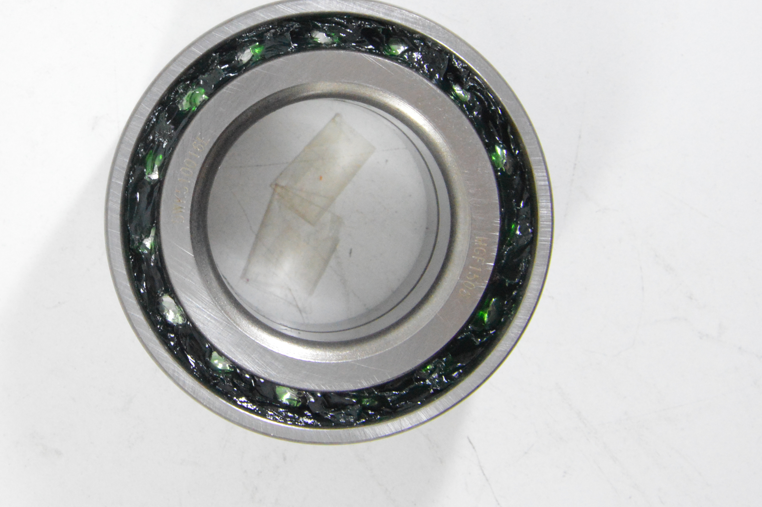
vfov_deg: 13.4
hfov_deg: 19.9
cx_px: 182
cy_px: 152
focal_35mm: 102
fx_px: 2157
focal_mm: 34
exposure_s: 1/100
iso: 3200
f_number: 7.1
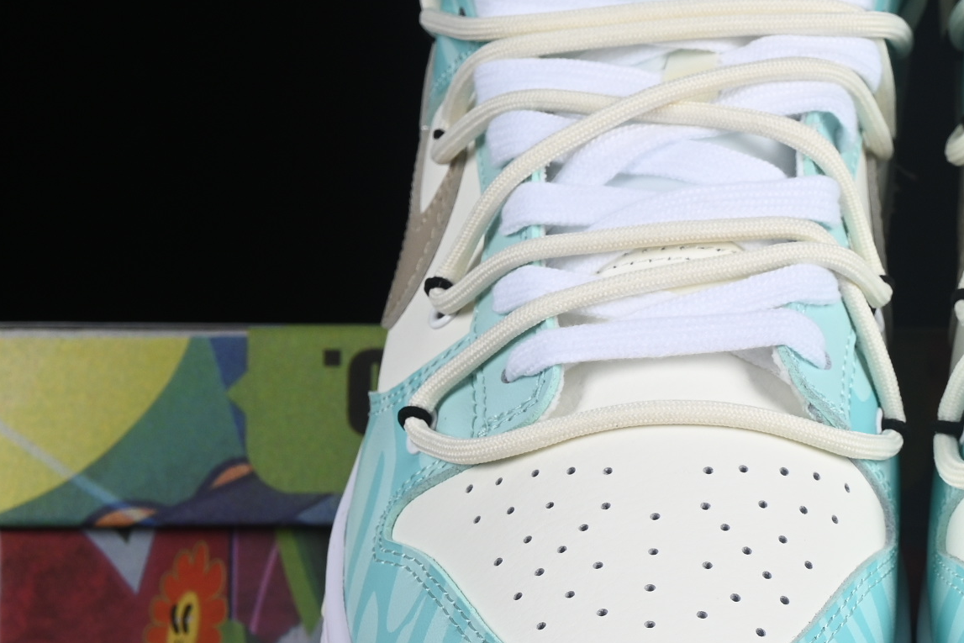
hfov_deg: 11.2
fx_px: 4874
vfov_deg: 7.5
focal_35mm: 182
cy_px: 452
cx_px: 911
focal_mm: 50
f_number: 8
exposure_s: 1/80
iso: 160
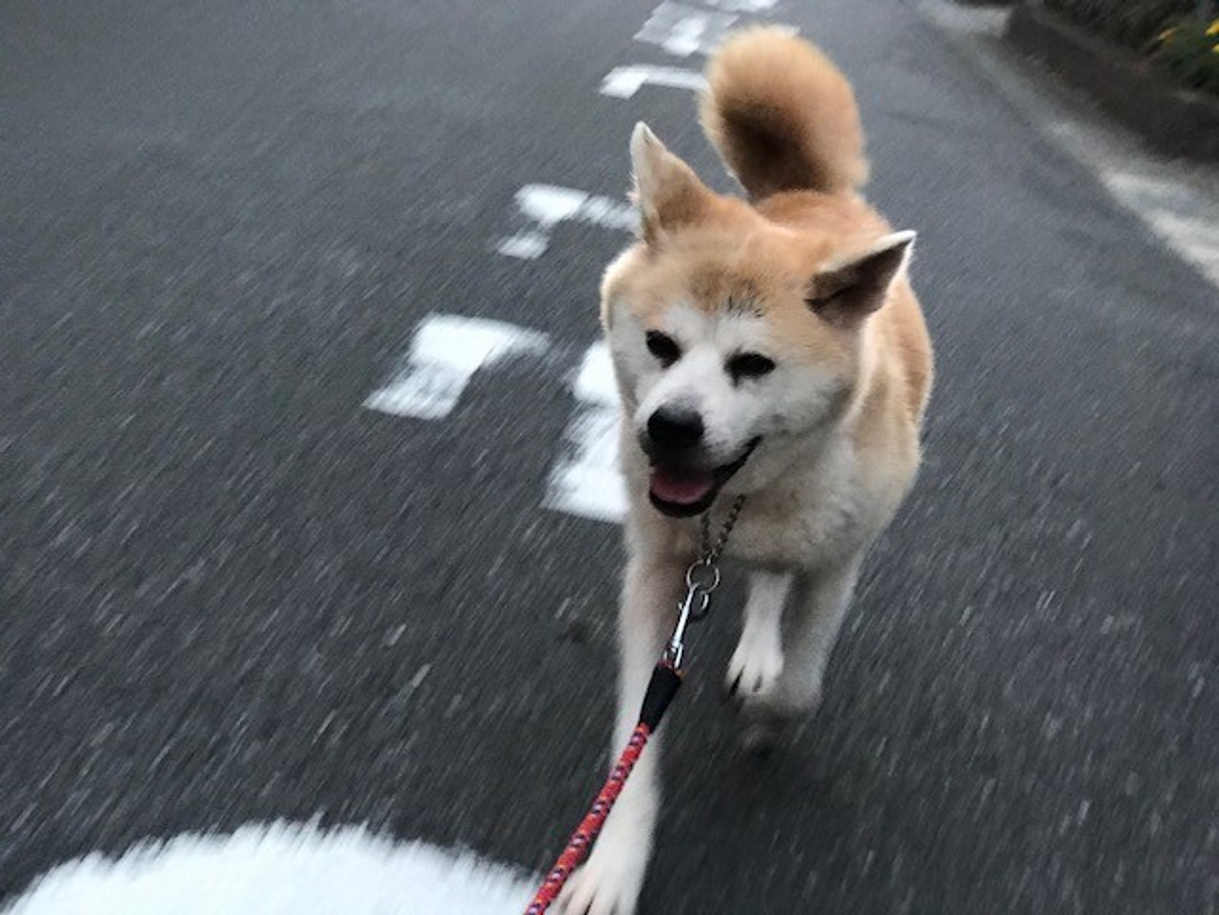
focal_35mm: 57
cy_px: 458
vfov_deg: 25.7
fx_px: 2007
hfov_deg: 33.8
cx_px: 610
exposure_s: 1/50
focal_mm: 6.6
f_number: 2.8
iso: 400
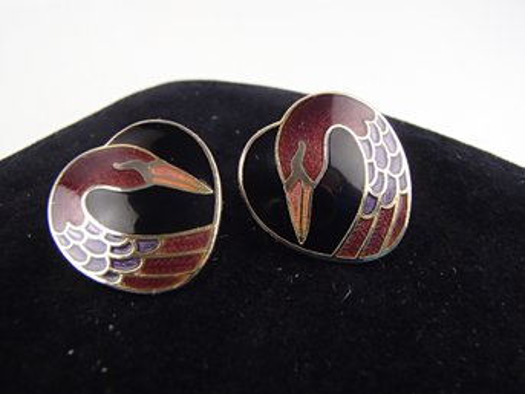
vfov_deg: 38.6
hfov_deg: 50.2
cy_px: 197
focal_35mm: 37
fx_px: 561
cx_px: 262
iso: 640
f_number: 4.7
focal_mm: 6.64
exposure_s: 1/160
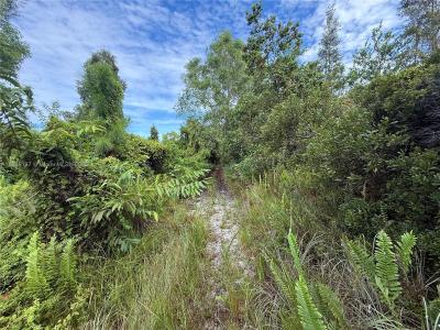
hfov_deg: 102.1
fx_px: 178
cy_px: 165
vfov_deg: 85.7
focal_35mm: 14
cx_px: 220
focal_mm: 2.22
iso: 64
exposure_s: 1/403
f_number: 2.2
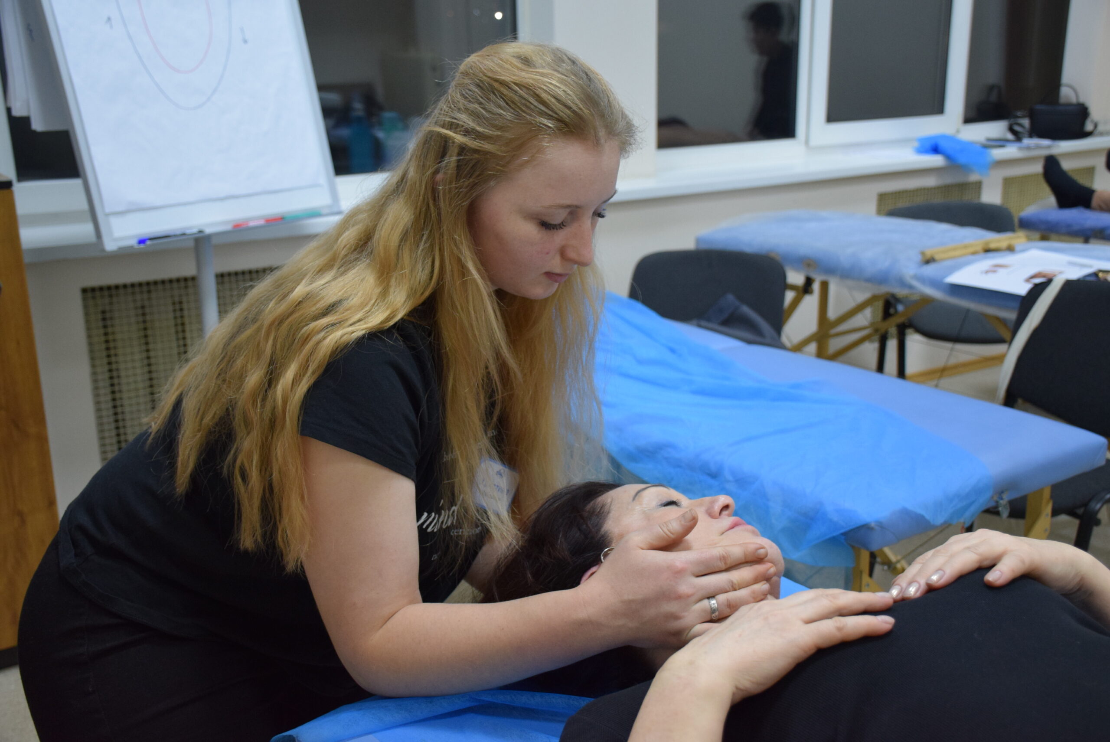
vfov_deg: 34.3
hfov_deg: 49.5
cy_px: 371
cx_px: 555
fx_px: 1203
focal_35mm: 39
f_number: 3.8
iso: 1250
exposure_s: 1/60
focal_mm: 26
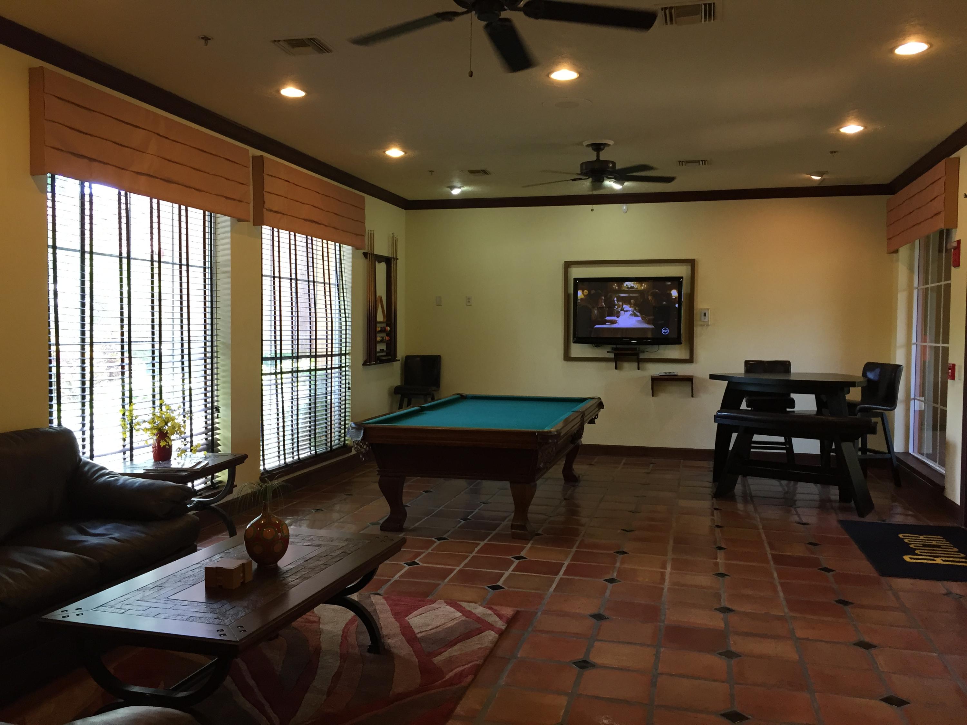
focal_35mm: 29
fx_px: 810
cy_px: 362
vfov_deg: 48.2
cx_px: 484
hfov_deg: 61.7
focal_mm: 4.15
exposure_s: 1/30
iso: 40
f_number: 2.2
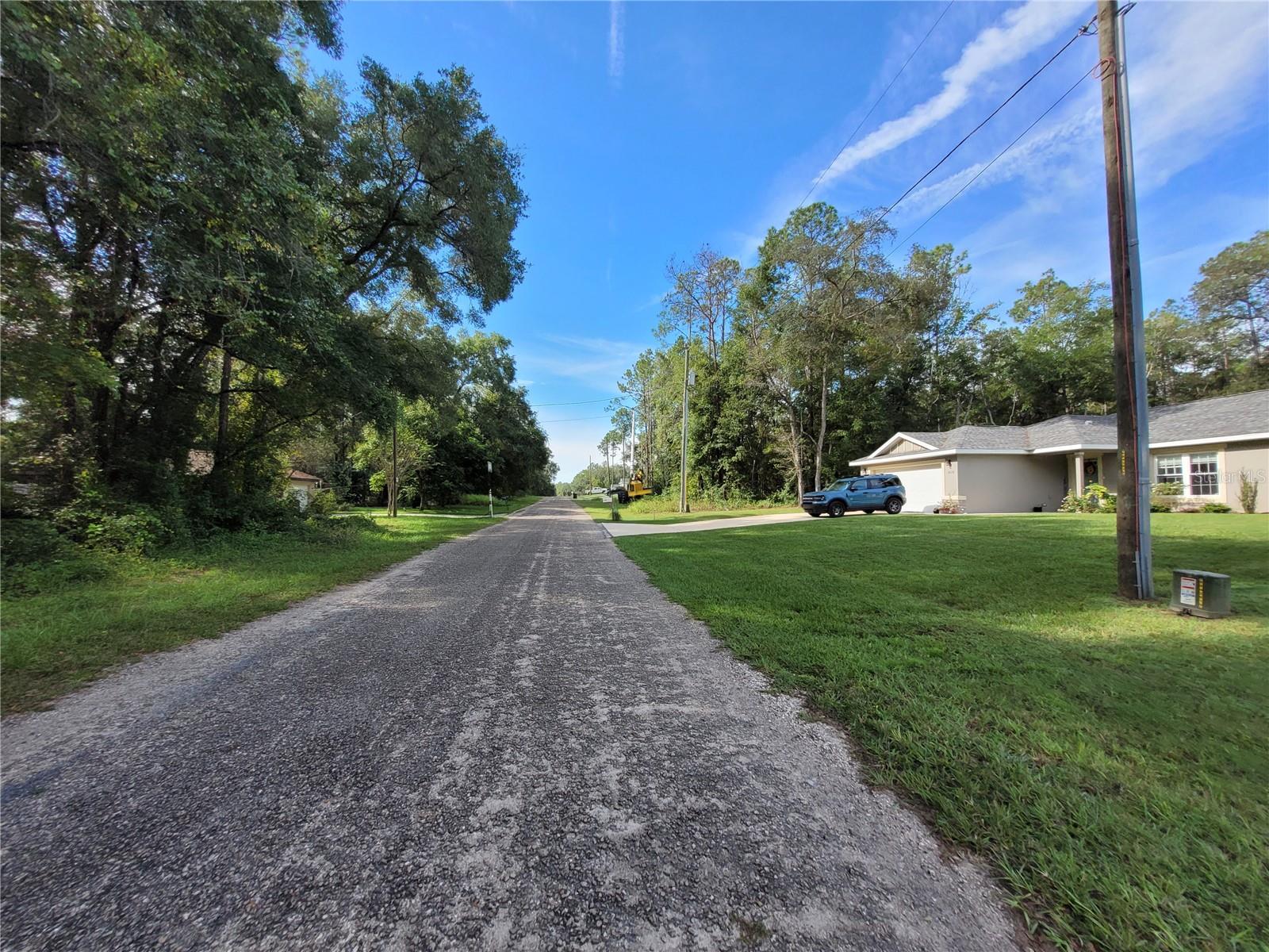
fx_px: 477
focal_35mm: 13
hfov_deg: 106.2
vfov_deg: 89.9
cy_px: 476
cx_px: 634
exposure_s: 1/611
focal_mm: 1.74
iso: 40
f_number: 2.2
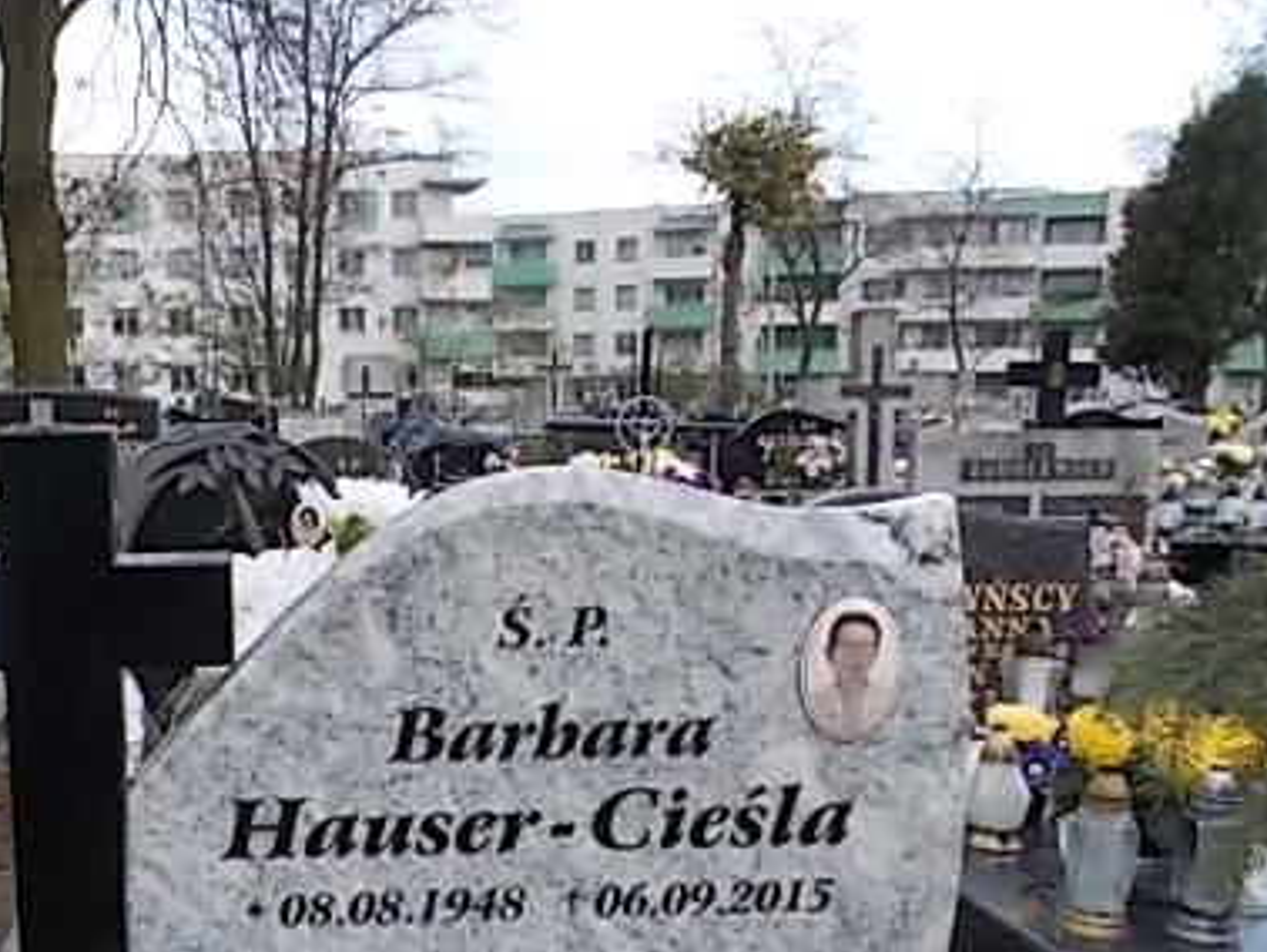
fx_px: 1611
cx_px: 385
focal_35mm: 44
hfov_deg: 42.1
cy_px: 714
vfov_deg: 32.3
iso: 80
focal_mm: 4.6
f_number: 3.2
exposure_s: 1/250
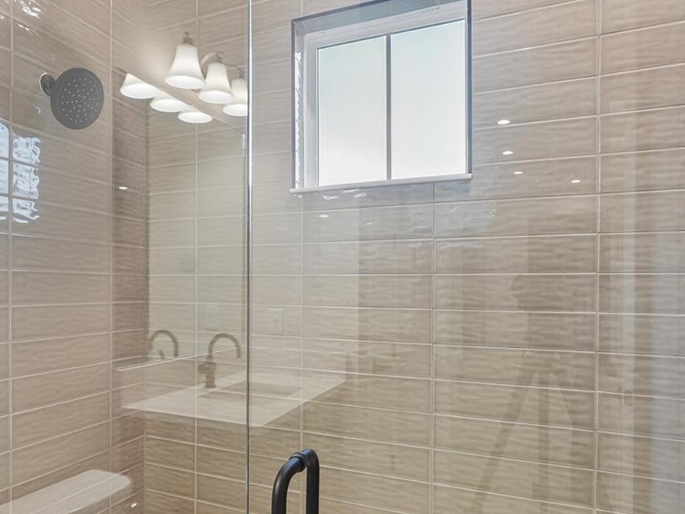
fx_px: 534
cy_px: 293
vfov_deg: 51.2
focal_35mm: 27
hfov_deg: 64.4
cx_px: 258
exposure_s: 1/10
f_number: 8
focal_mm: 10
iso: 400
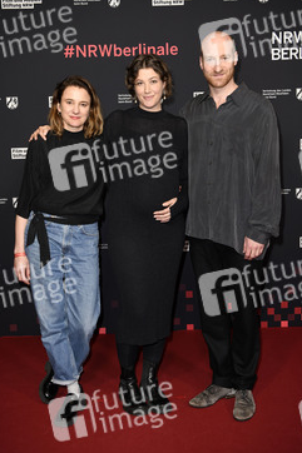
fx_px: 529
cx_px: 149
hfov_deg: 31.9
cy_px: 224
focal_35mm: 42
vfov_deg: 46.4
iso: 800
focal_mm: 38
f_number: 4
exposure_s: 1/250
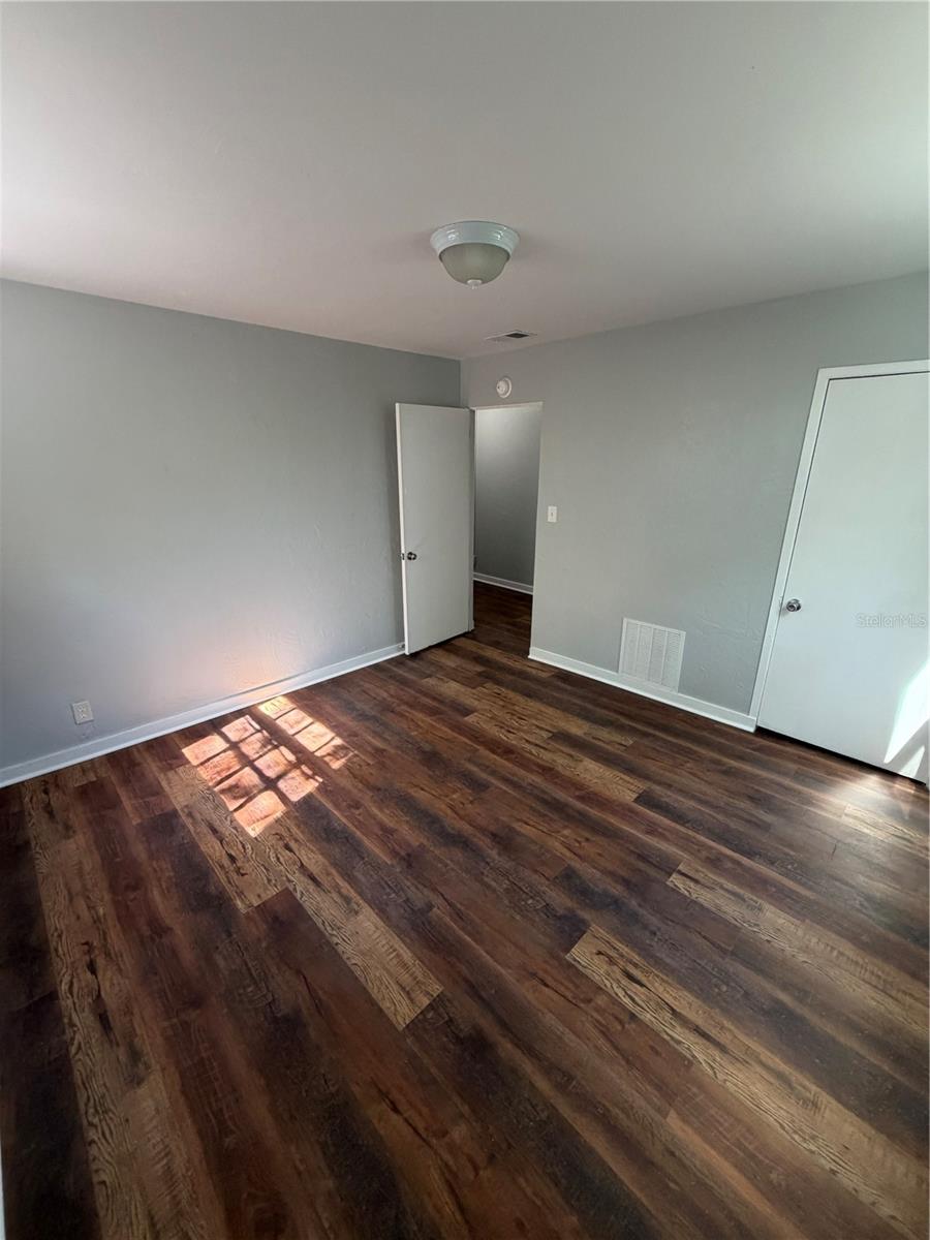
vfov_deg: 102.1
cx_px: 465
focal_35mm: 14
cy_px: 620
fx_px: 502
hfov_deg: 85.7
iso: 320
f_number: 2.2
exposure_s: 1/121
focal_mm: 2.22
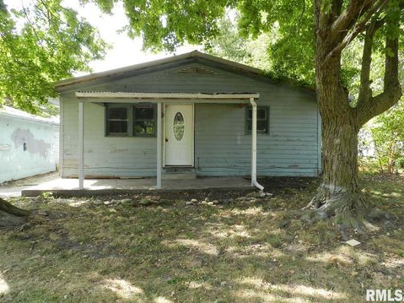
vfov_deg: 56.8
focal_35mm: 24
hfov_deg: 71.6
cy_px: 148
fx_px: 280
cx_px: 206
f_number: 5
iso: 160
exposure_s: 1/80
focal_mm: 4
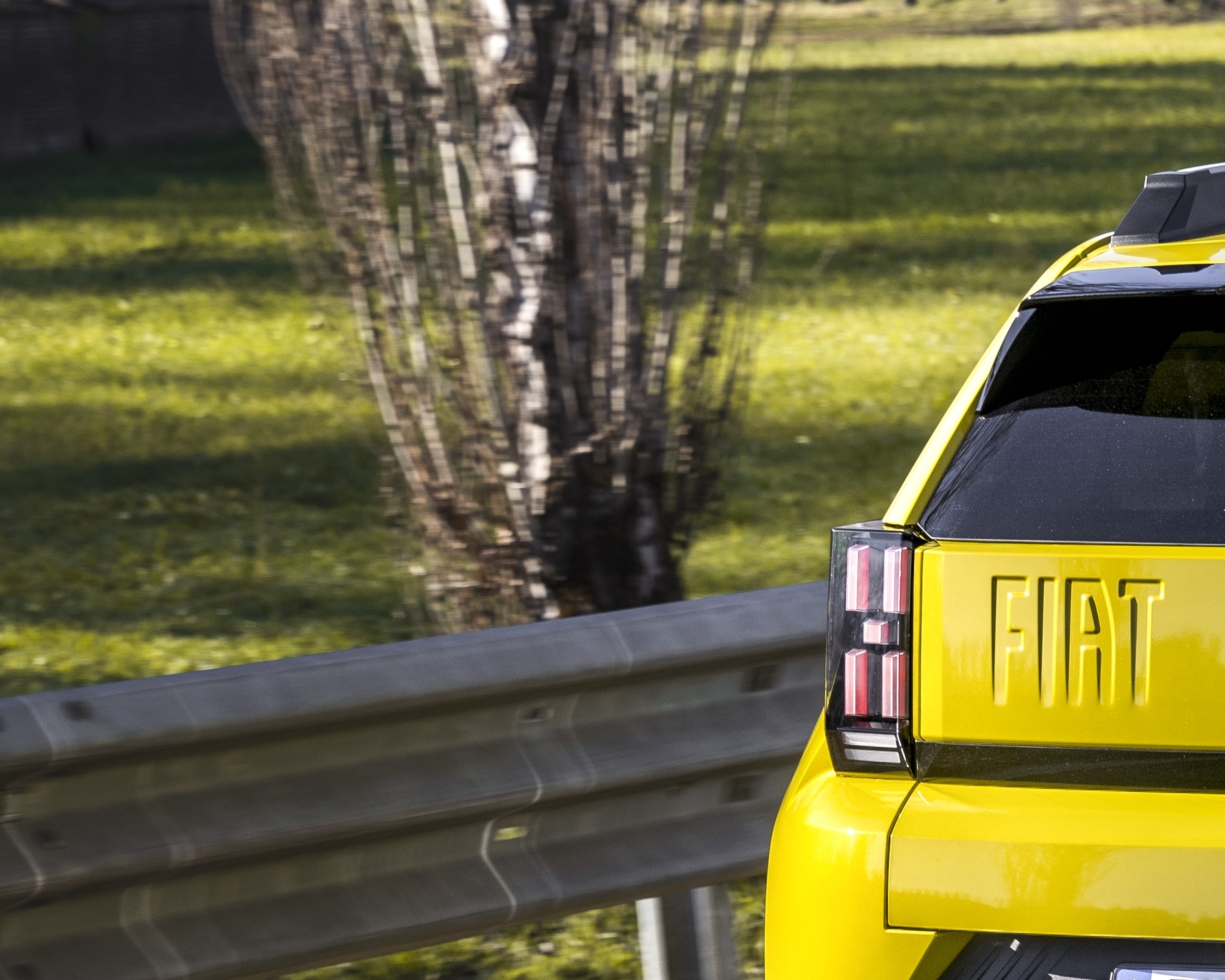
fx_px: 7940
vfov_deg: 7.1
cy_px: 562
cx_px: 2031
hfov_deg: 8.6
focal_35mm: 219
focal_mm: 70
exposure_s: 1/250
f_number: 6.3
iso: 64
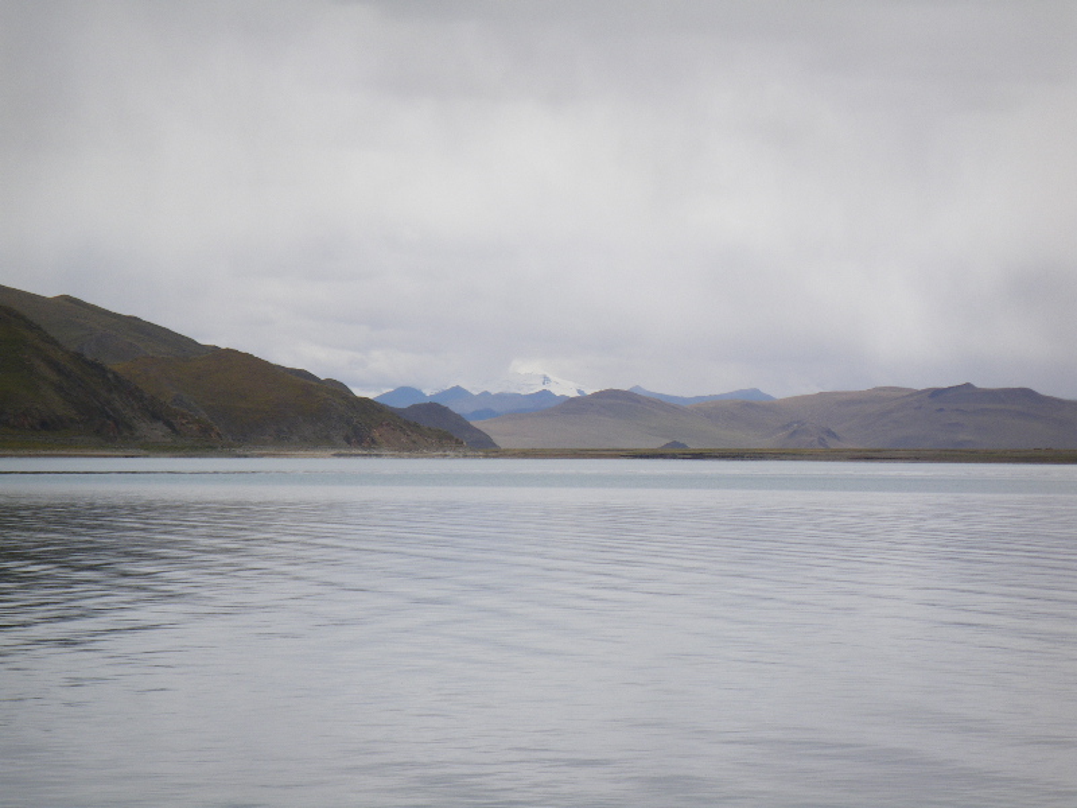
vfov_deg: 10.6
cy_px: 404
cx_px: 538
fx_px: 4356
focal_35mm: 140
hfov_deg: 14.1
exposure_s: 1/320
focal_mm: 25
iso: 50
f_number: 5.5
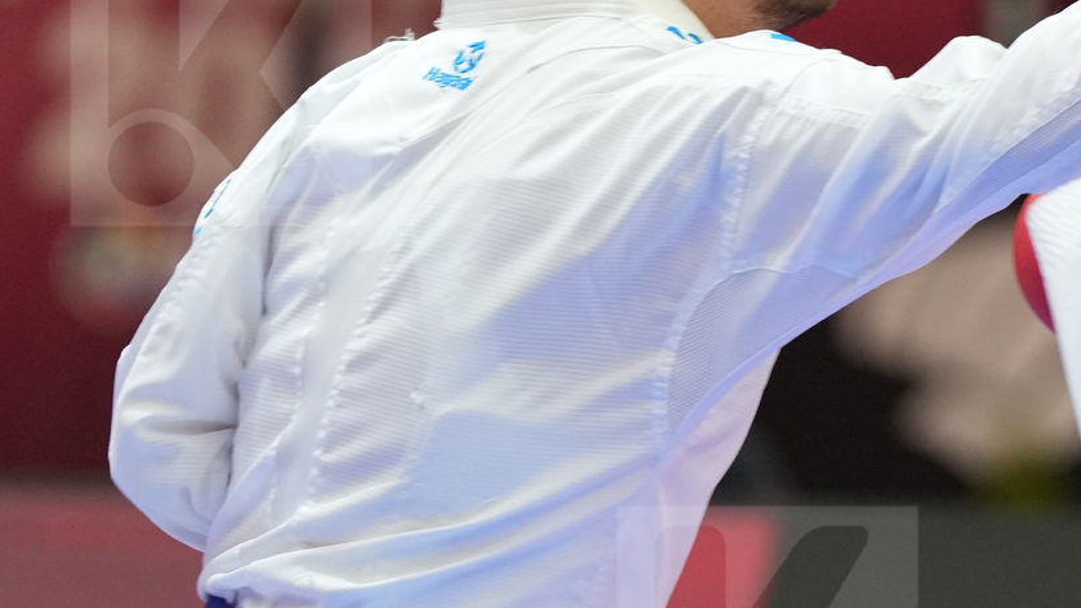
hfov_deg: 3.4
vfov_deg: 1.9
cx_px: 768
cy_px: 81
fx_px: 18344
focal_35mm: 640
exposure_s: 1/1000
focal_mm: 200
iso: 2000
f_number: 2.8
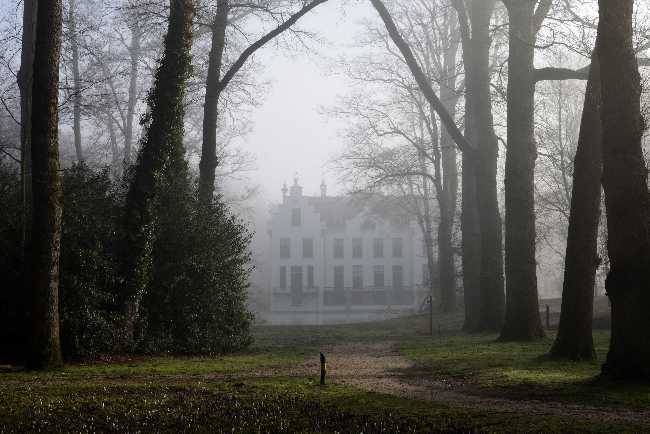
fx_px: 948
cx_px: 325
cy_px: 217
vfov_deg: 25.8
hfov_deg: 37.9
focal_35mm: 52
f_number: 16
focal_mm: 35
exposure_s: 1/30
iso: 100
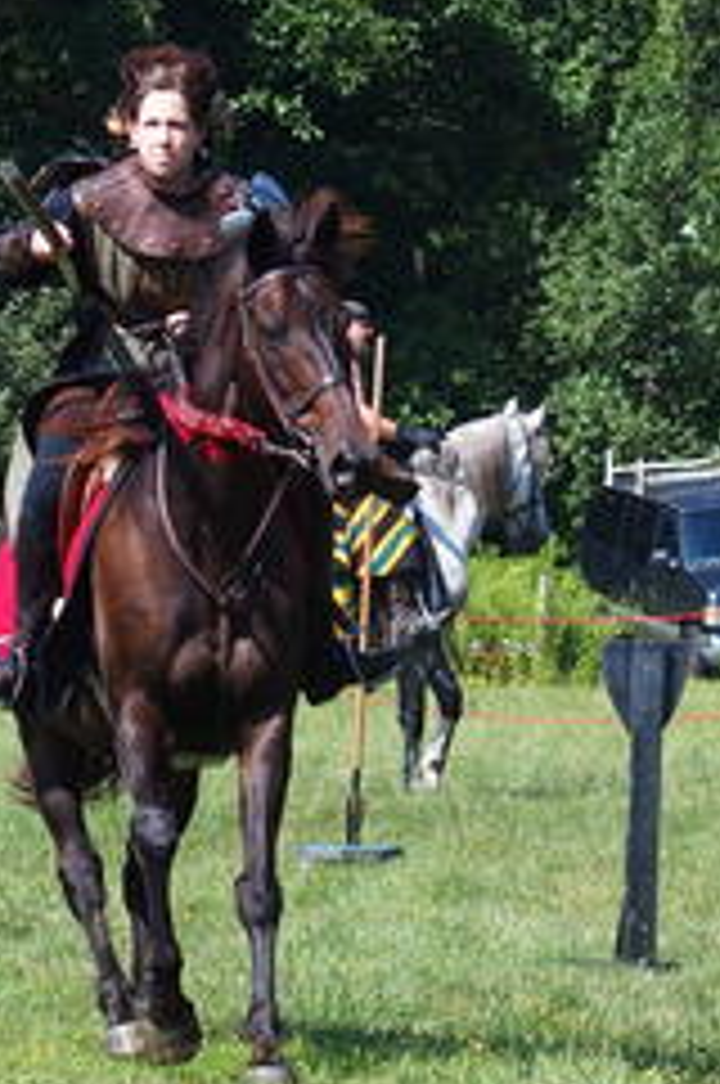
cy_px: 351
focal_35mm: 292
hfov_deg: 4.7
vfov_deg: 7.1
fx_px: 8785
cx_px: 328
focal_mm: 31.8
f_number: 3.5
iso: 100
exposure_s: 1/640
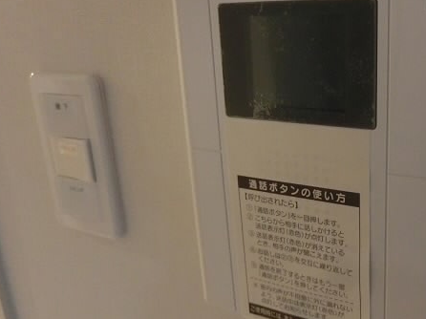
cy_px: 161
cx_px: 332
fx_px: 480
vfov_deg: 36.8
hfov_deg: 45.8
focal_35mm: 39
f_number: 3
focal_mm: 4.24
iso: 800
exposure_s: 1/30
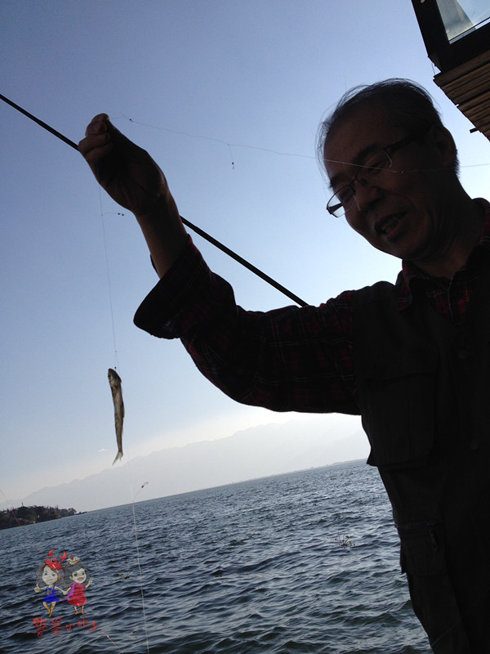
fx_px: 661
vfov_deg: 52.6
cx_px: 245
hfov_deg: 40.7
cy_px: 327
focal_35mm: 35
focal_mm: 4.28
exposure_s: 1/2632
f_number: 2.4
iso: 50
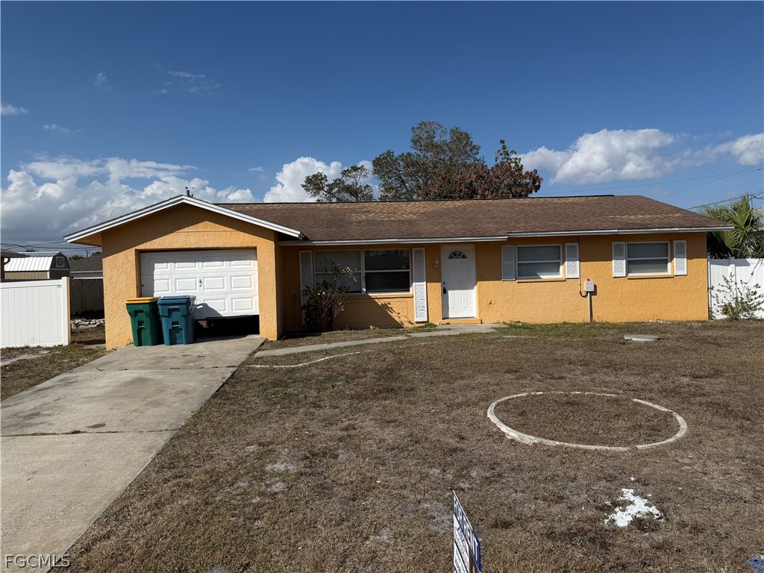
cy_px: 286
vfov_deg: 56.8
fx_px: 530
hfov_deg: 71.6
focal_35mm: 24
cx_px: 382
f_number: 1.78
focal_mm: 6.76
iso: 80
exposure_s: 1/8130
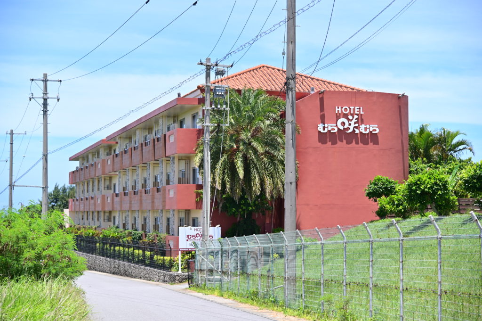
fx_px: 1097
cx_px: 241
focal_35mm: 82
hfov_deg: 24.8
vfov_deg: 16.6
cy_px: 160
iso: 100
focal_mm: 82
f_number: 4
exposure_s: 1/640
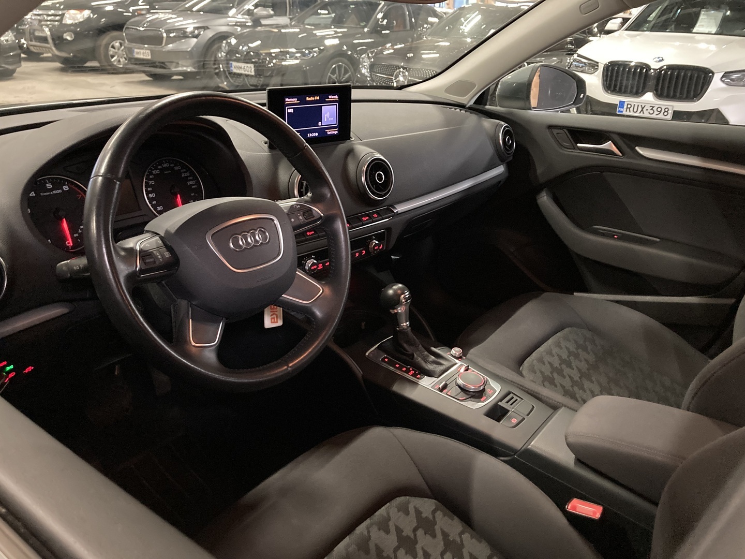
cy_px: 280
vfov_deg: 49.7
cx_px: 372
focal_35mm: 28
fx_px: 603
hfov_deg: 63.4
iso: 640
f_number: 1.8
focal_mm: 3.99
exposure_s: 1/20
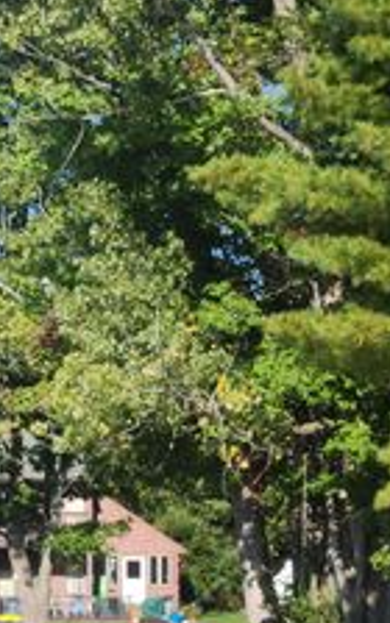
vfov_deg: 12.8
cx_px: -290
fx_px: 2772
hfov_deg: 7.8
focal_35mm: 163
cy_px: 424
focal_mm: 7
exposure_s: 1/670
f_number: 2.4
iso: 25
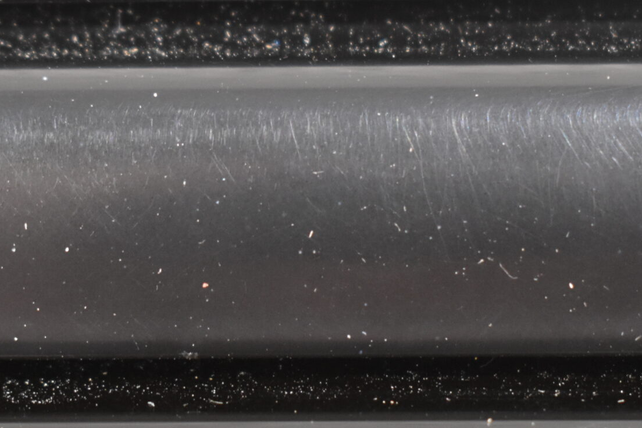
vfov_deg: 8.6
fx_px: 2853
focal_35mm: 160
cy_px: 282
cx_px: 358
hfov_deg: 12.8
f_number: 5.3
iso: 1600
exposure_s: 1/60
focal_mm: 46
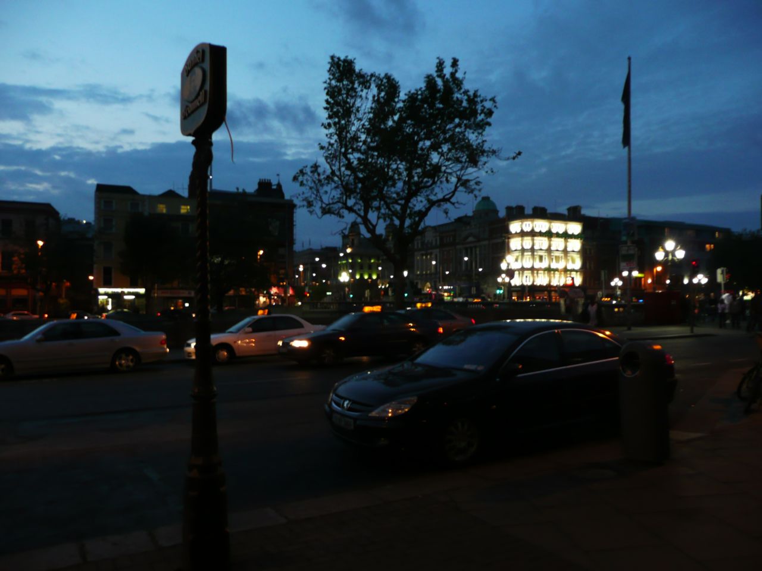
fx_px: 616
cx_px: 381
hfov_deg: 63.4
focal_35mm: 28
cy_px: 286
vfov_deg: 49.7
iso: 200
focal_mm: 4.6
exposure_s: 1/8
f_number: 3.3
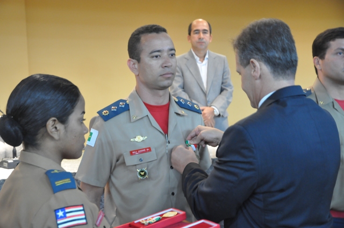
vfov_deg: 22.6
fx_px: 573
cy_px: 114
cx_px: 172
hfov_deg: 33.4
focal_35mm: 60
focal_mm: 40
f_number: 4.8
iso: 2000
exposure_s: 1/10
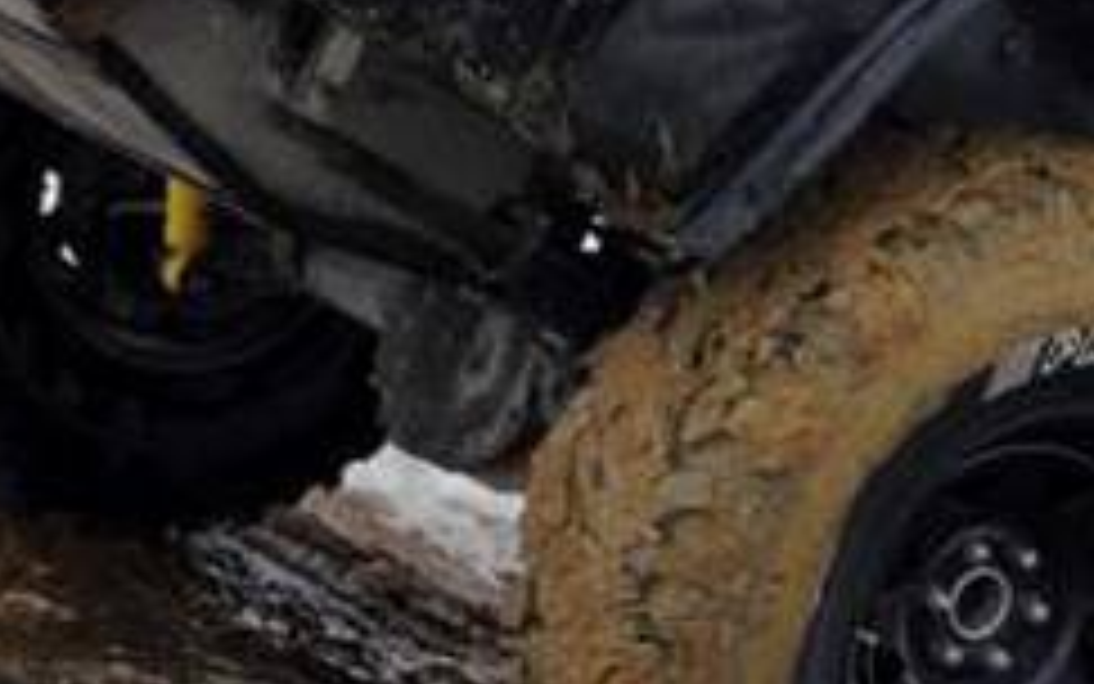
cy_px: -104
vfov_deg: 7.4
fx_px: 5249
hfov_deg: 11.7
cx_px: 1288
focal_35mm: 176
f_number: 8
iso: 500
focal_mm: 35
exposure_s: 1/125
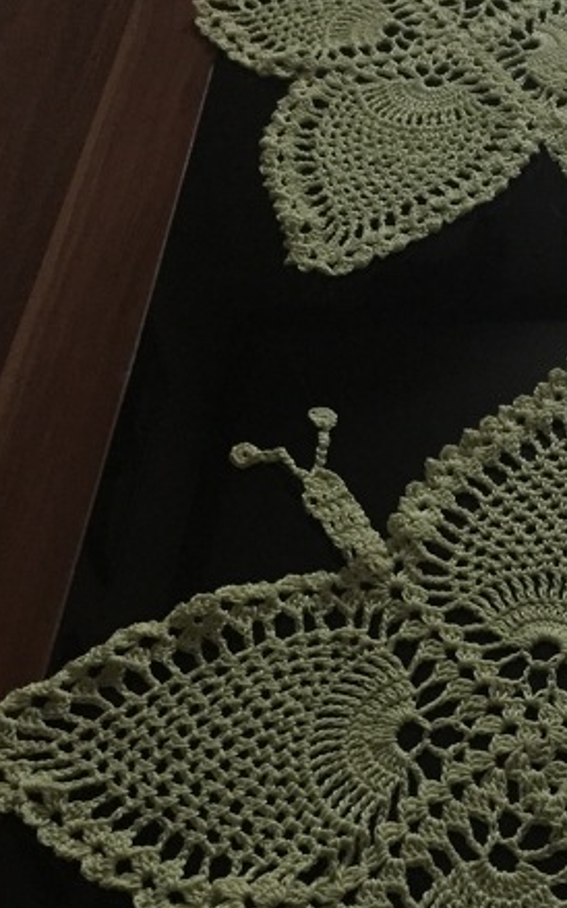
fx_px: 1386
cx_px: 428
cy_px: 523
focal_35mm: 56
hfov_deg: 22.9
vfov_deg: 36.2
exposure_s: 1/17
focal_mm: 4.15
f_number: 2.2
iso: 640
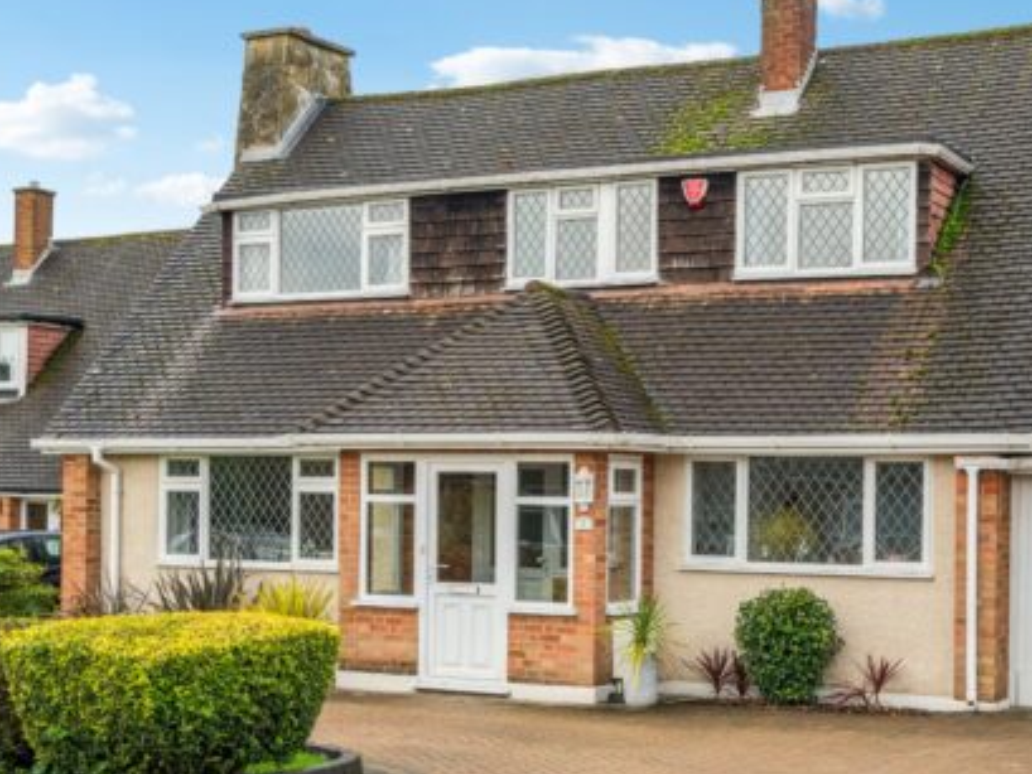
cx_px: 646
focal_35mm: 56
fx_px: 1670
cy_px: 334
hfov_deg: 34.2
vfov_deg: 26.1
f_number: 6.3
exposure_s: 1/200
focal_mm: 31
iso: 640
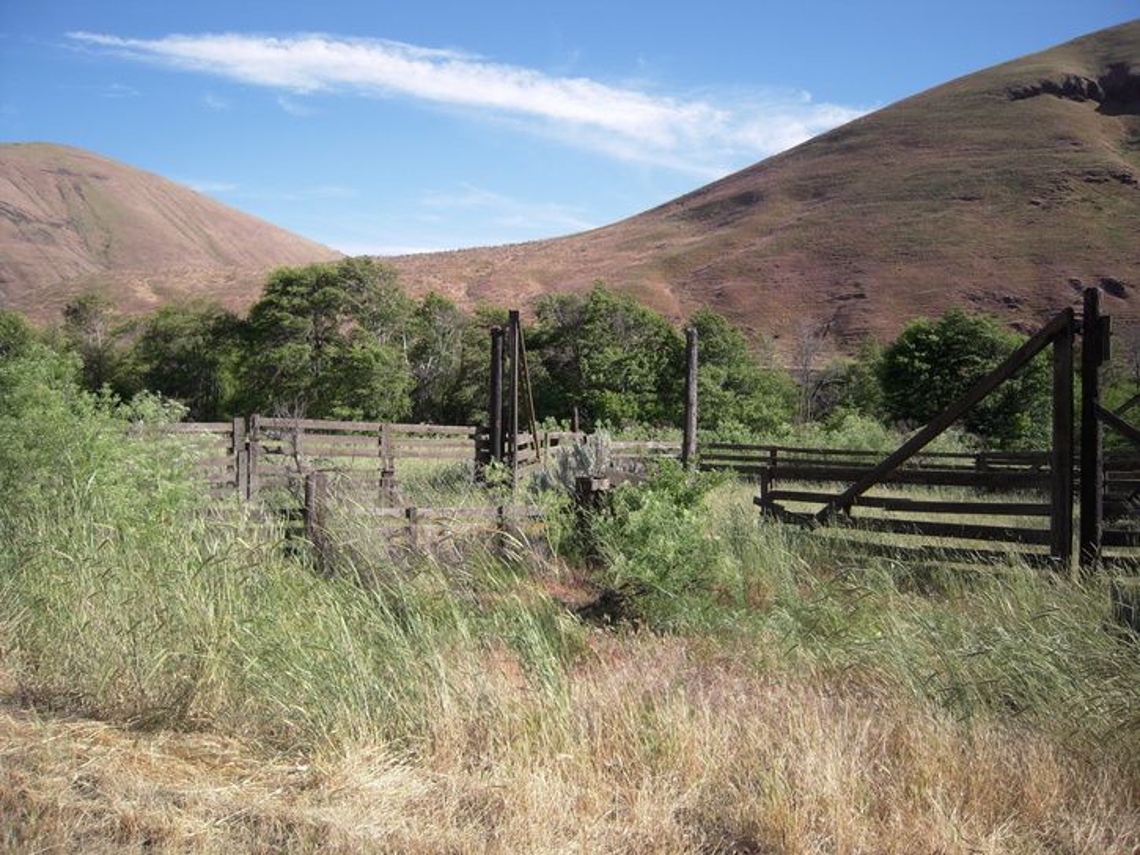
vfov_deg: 49.8
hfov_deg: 63.4
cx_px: 570
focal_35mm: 28
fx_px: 922
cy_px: 428
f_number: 2.7
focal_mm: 5
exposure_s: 1/1000
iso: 100
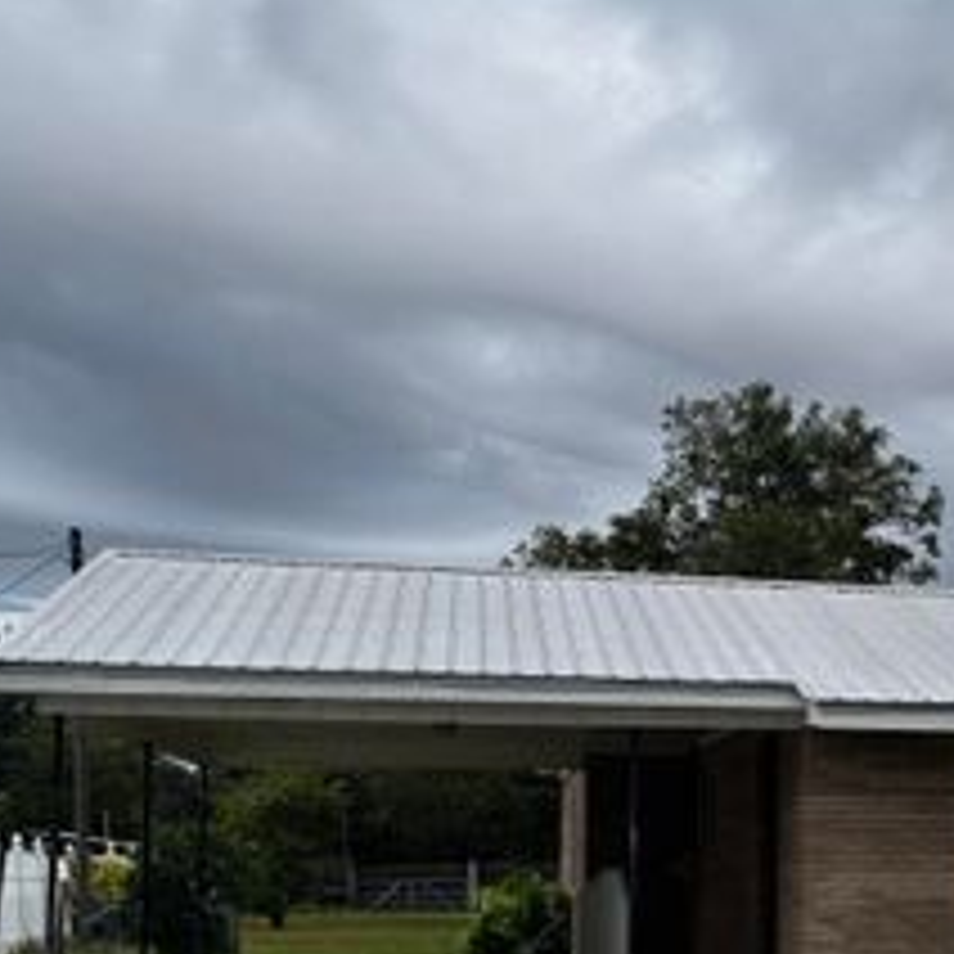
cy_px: 754
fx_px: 1559
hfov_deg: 32.5
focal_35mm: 50
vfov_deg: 33.1
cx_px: 837
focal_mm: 6.76
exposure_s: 1/121
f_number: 1.78
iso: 100
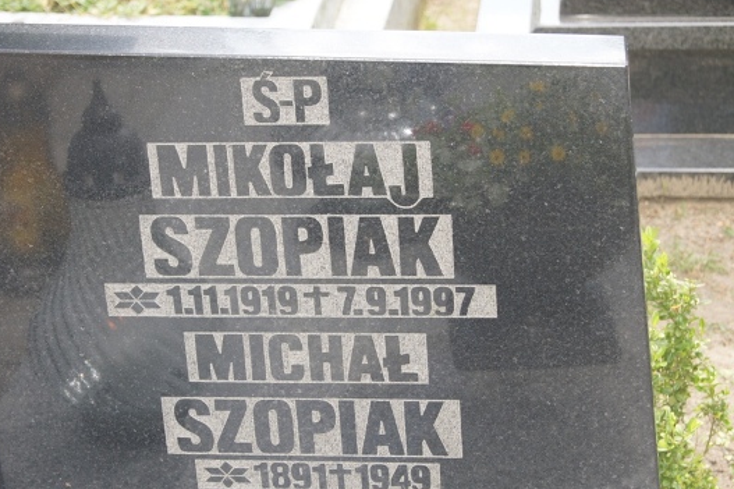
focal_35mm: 91
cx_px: 364
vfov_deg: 15.0
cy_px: 273
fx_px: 1855
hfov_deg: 22.4
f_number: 5.6
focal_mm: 50
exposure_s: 1/125
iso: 200
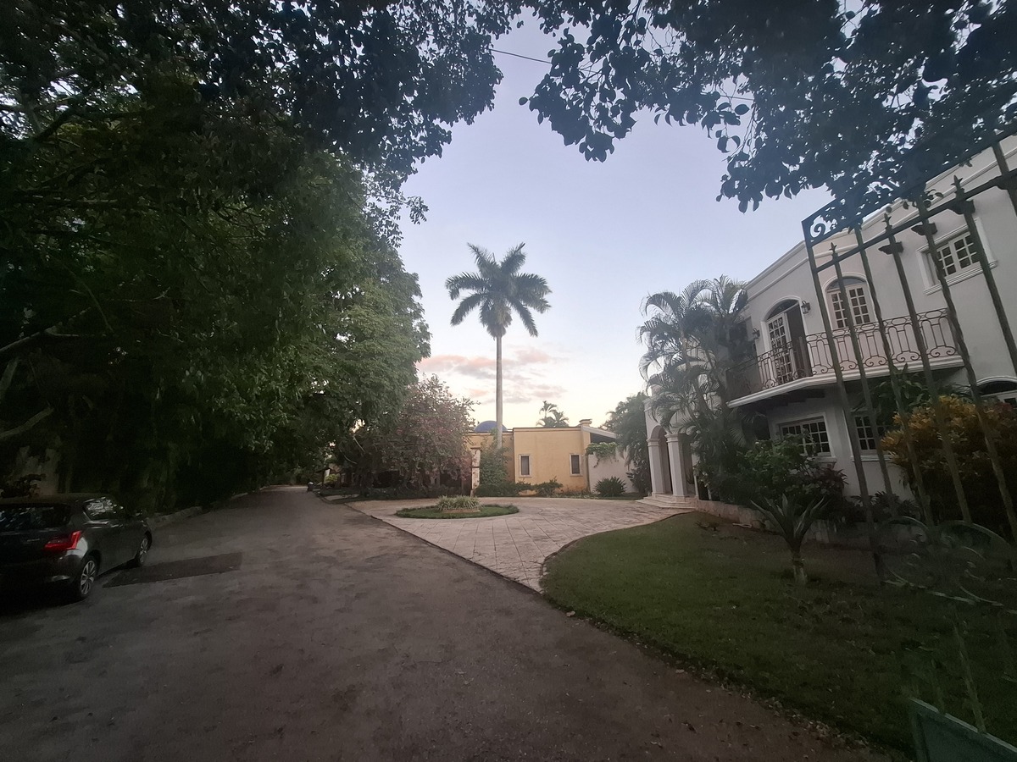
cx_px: 508
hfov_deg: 106.2
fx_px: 382
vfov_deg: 89.9
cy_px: 381
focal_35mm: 13
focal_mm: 1.74
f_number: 2.2
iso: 50
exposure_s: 1/120
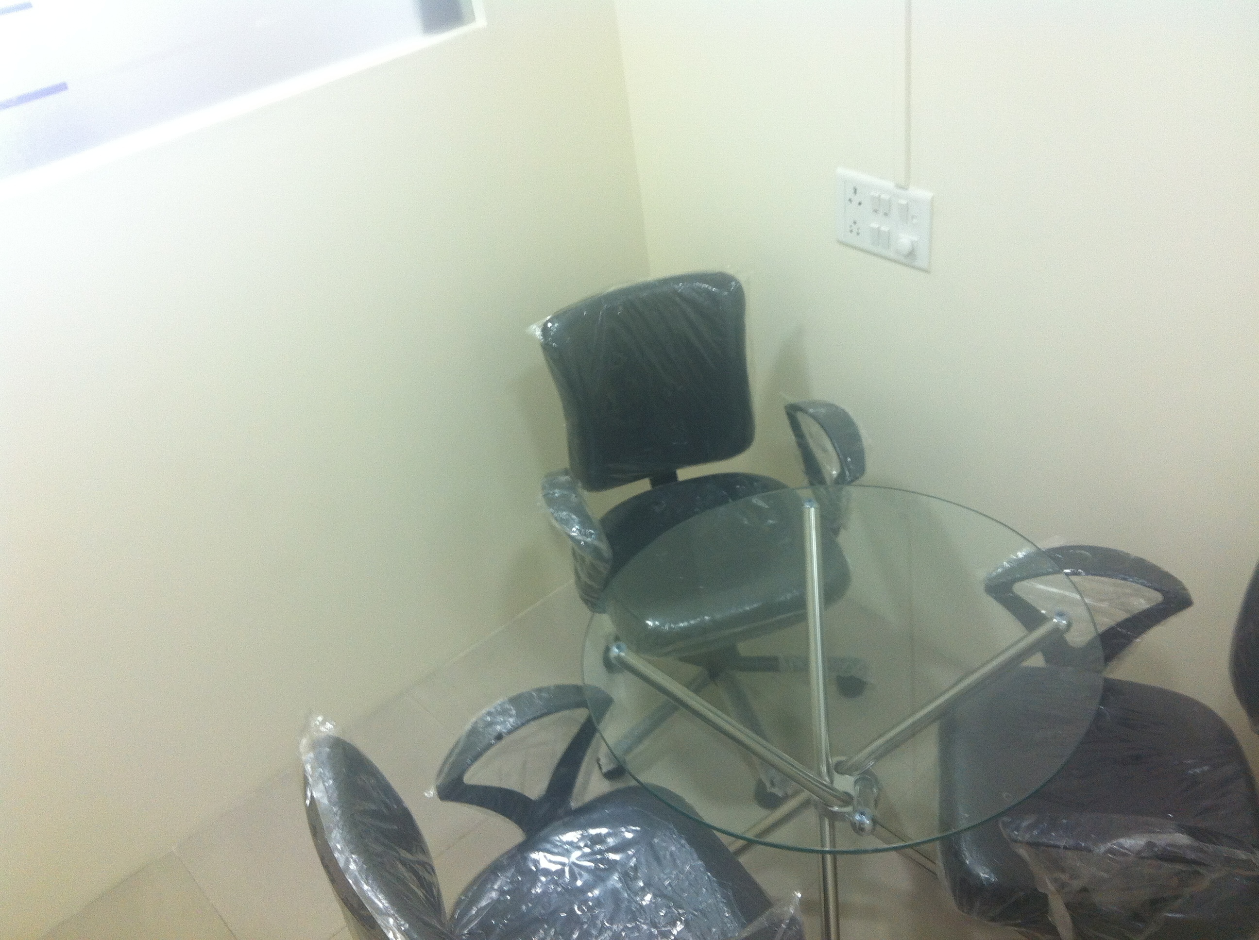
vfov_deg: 40.6
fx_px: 1271
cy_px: 470
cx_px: 630
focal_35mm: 35
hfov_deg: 52.7
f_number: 2.8
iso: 100
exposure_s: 1/17
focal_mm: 3.85
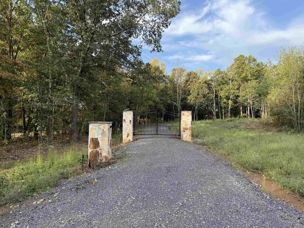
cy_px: 114
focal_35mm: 24
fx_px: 211
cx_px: 152
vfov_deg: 56.8
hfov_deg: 71.6
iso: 100
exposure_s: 1/992
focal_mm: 6.76
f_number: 1.78
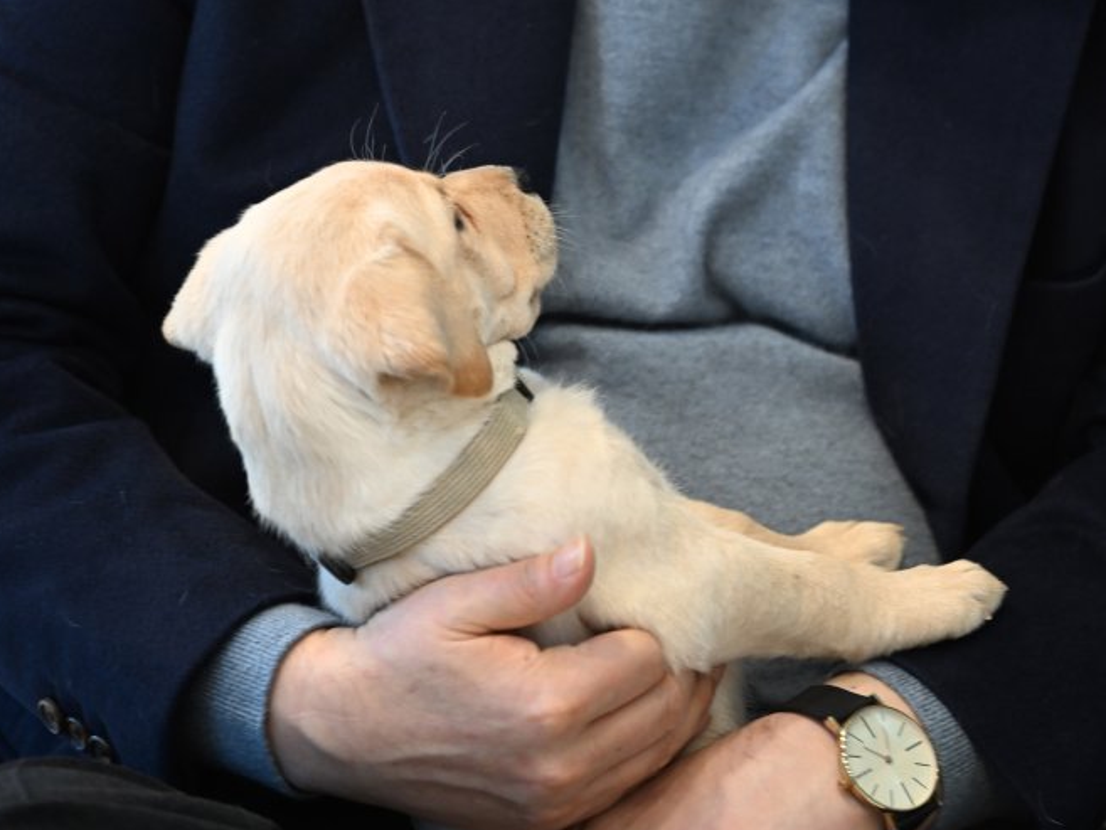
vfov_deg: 4.2
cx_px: 662
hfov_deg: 5.6
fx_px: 11217
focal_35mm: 351
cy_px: -45
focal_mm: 200
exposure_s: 1/200
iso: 1250
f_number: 3.2
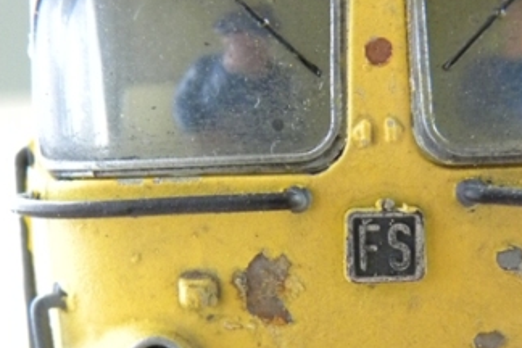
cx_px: 370
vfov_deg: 13.5
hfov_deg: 20.1
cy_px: 282
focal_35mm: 101
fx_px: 1464
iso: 400
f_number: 3.2
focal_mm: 8.2
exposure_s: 1/48.6
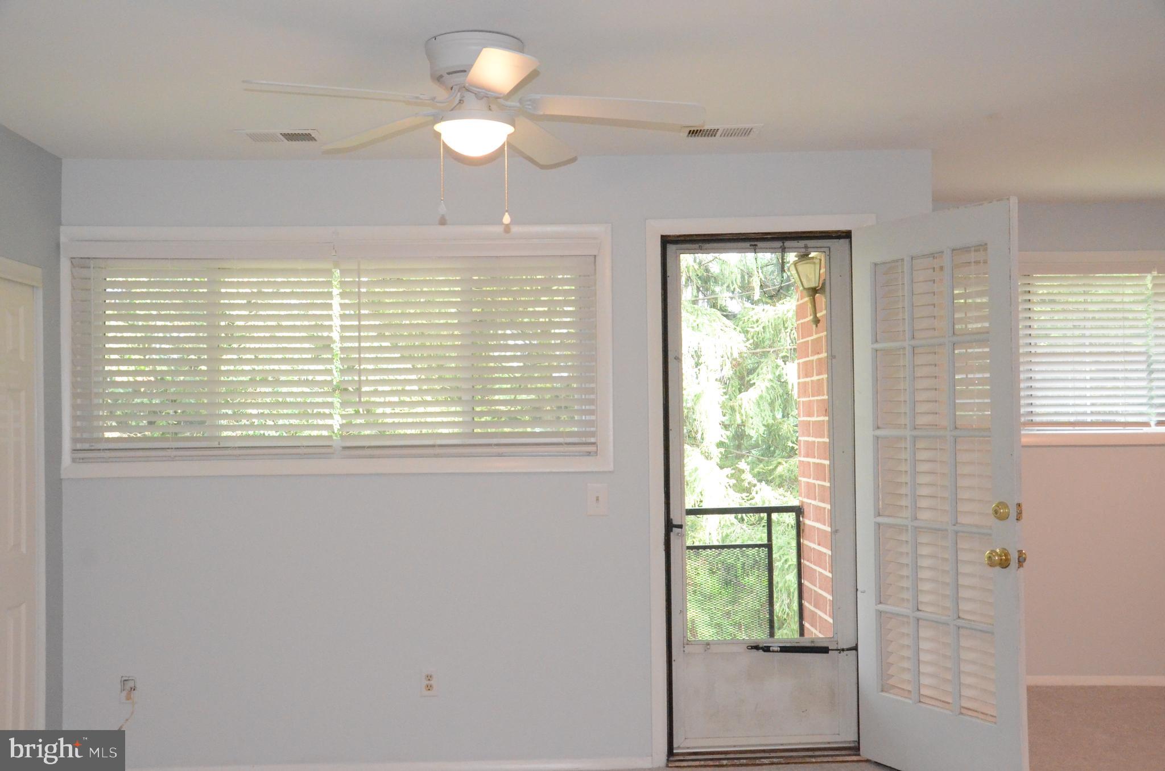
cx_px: 582
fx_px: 1162
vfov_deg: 36.7
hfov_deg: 53.2
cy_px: 386
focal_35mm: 36
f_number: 8
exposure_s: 1/200
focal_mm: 24
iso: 6400
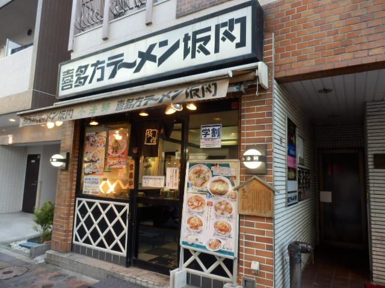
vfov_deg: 56.8
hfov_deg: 71.6
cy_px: 144
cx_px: 192
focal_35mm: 24
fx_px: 267
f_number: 3
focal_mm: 4.2
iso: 80
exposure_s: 1/30
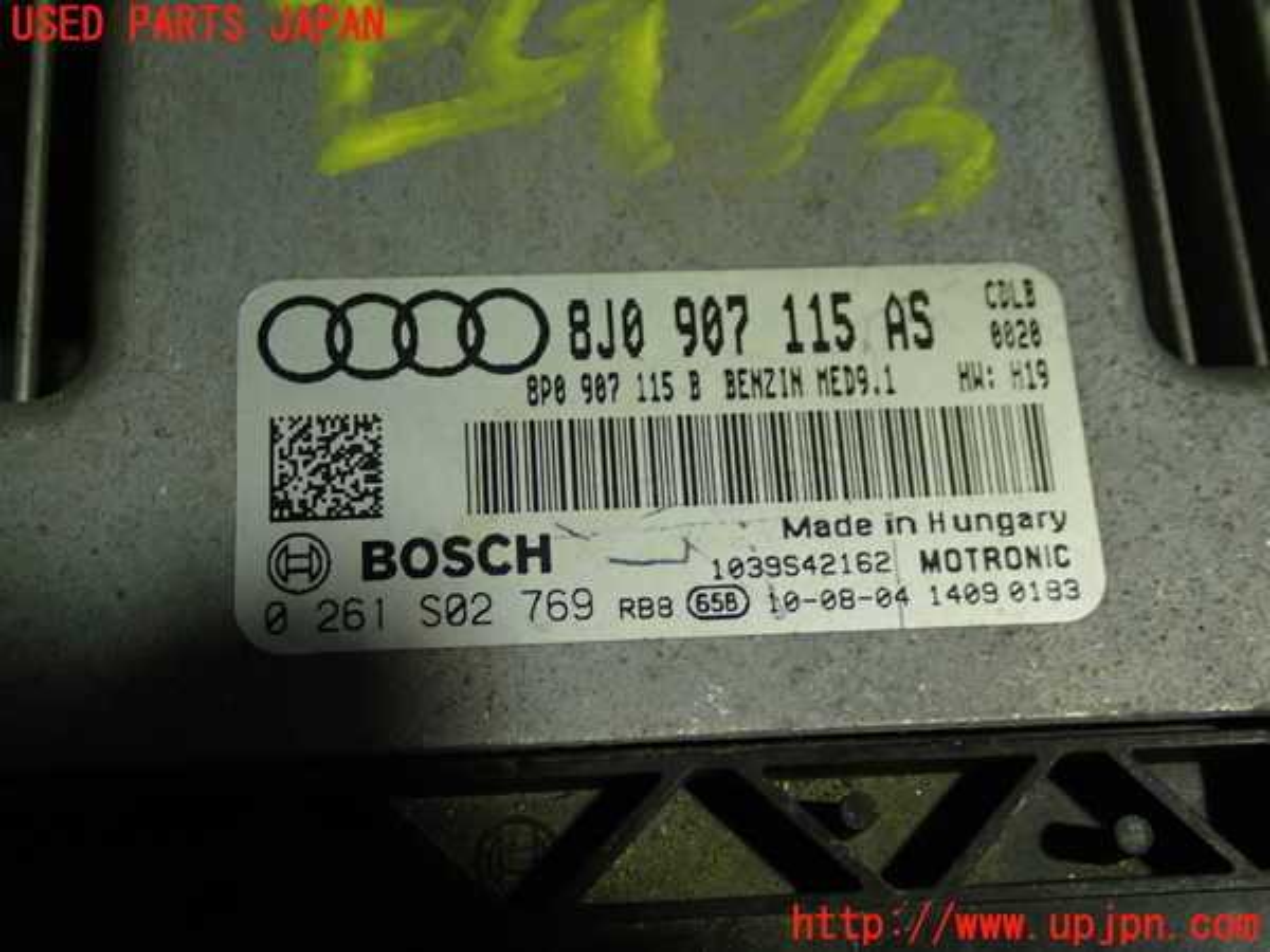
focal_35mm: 47
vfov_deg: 30.9
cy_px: 476
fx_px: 1724
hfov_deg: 40.4
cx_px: 635
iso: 250
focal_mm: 8.4
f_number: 3.1
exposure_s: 1/50
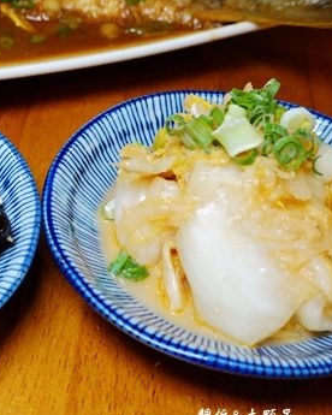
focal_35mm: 53
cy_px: 192
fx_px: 651
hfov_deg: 27.5
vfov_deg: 35.3
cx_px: 26
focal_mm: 11.06
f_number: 3.2
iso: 250
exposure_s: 1/30
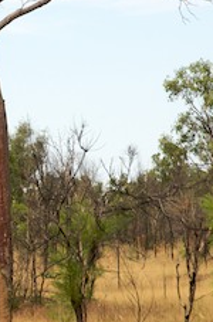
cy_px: 43
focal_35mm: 337
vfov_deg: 6.1
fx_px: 3012
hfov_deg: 4.0
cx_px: -21
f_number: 11
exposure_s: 1/500
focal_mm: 85
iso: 320
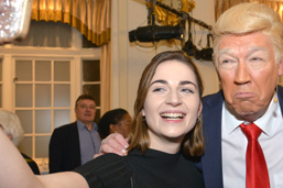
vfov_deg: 27.5
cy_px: 103
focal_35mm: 49
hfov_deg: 40.1
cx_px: 177
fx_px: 385
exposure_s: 1/60
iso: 400
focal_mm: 24
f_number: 5.6
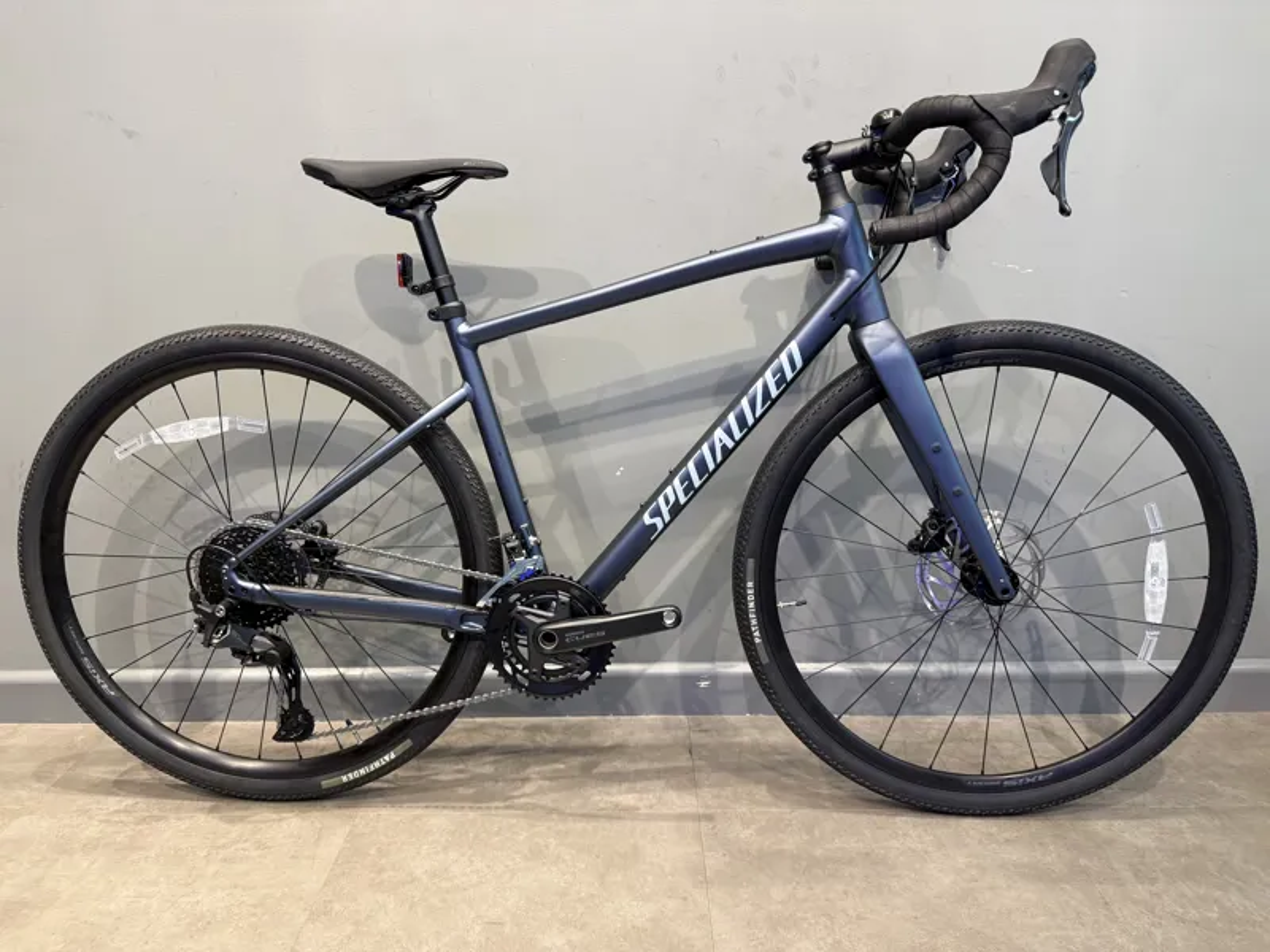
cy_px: 476
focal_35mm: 24
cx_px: 635
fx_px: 881
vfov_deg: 56.8
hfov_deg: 71.6
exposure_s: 1/100
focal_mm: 6.76
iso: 200
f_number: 1.78
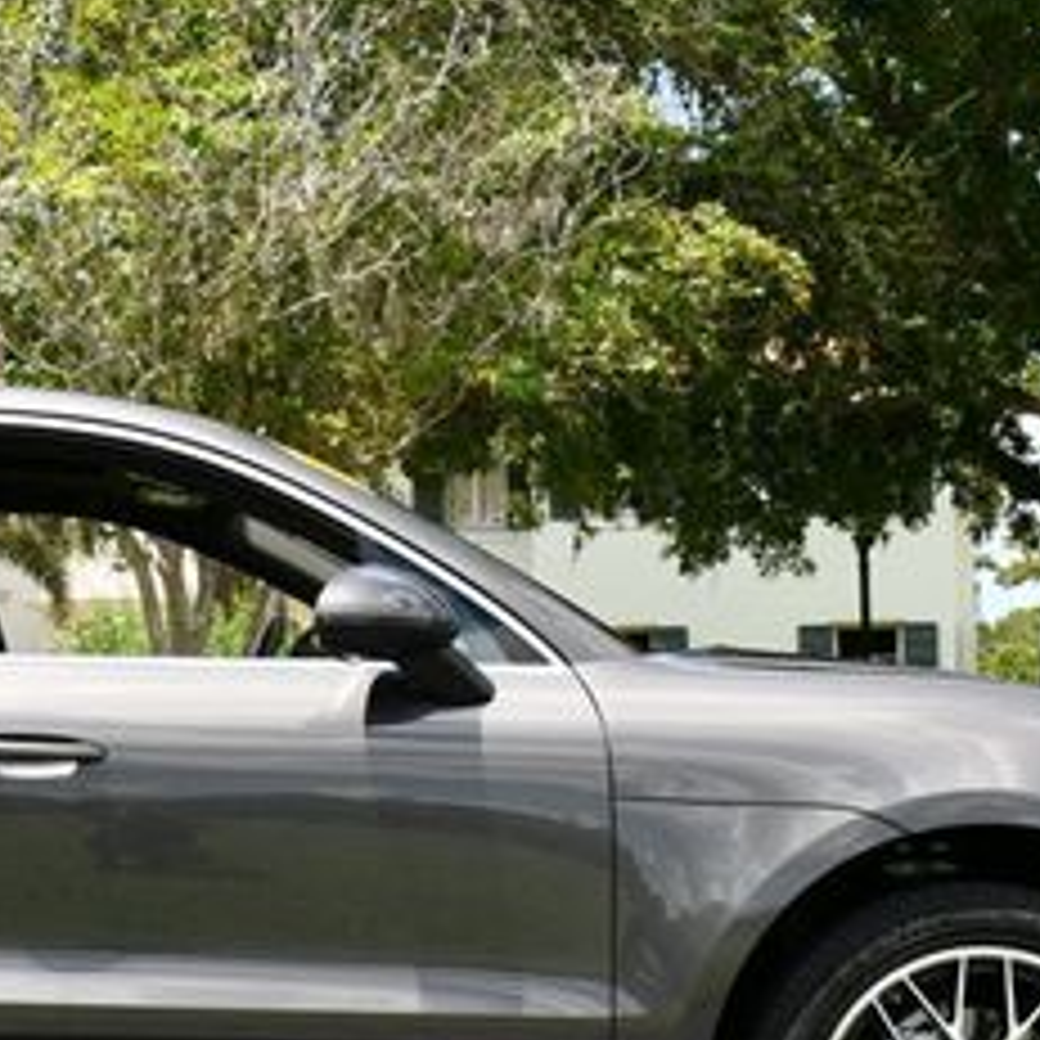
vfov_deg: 17.6
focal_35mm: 99
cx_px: 90
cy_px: 567
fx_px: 3365
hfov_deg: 17.3
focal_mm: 21
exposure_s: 1/250
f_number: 8
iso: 140
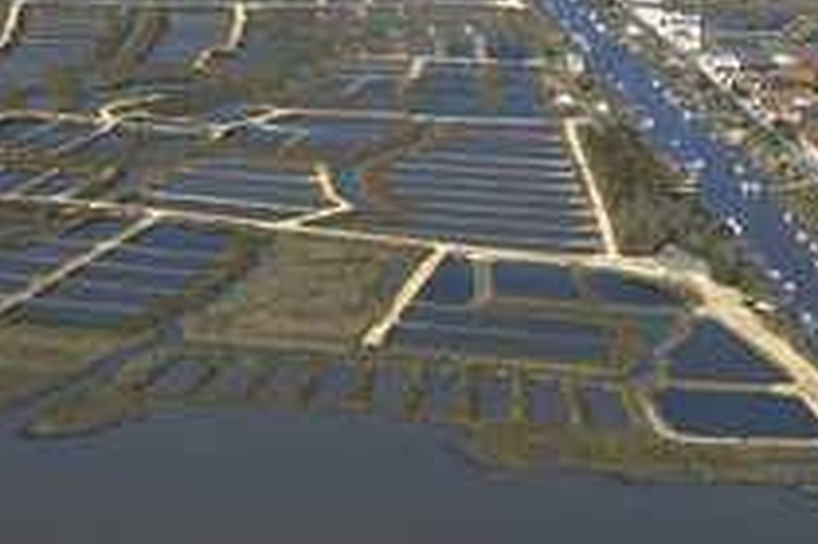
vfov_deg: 11.8
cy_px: 31
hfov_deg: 17.8
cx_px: 507
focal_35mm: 115
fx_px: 2611
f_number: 5
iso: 100
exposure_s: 1/750
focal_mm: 38
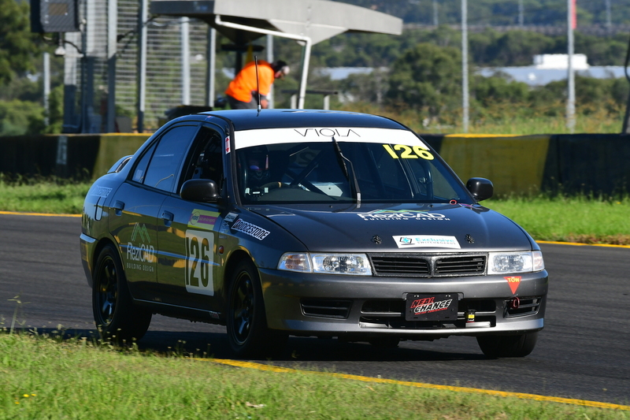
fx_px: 7873
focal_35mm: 450
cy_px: 210
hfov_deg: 4.6
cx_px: 315
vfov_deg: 3.1
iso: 500
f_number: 11
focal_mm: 300
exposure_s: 1/640
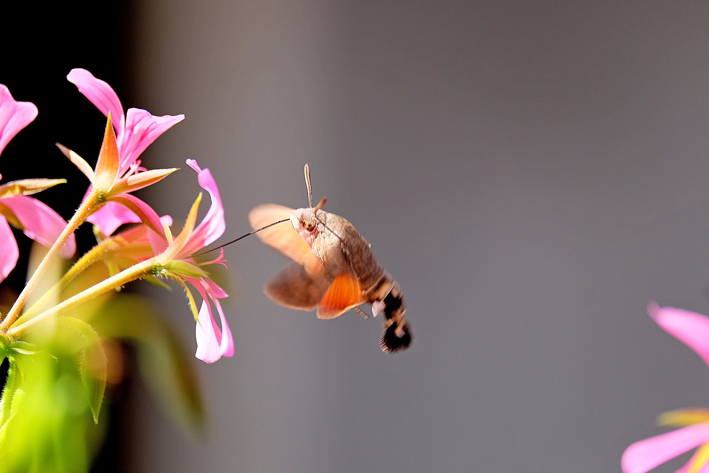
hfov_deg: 6.8
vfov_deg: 4.6
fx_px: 5928
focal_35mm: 301
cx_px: 354
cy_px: 236
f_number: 4.8
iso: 400
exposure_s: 1/420
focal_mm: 200
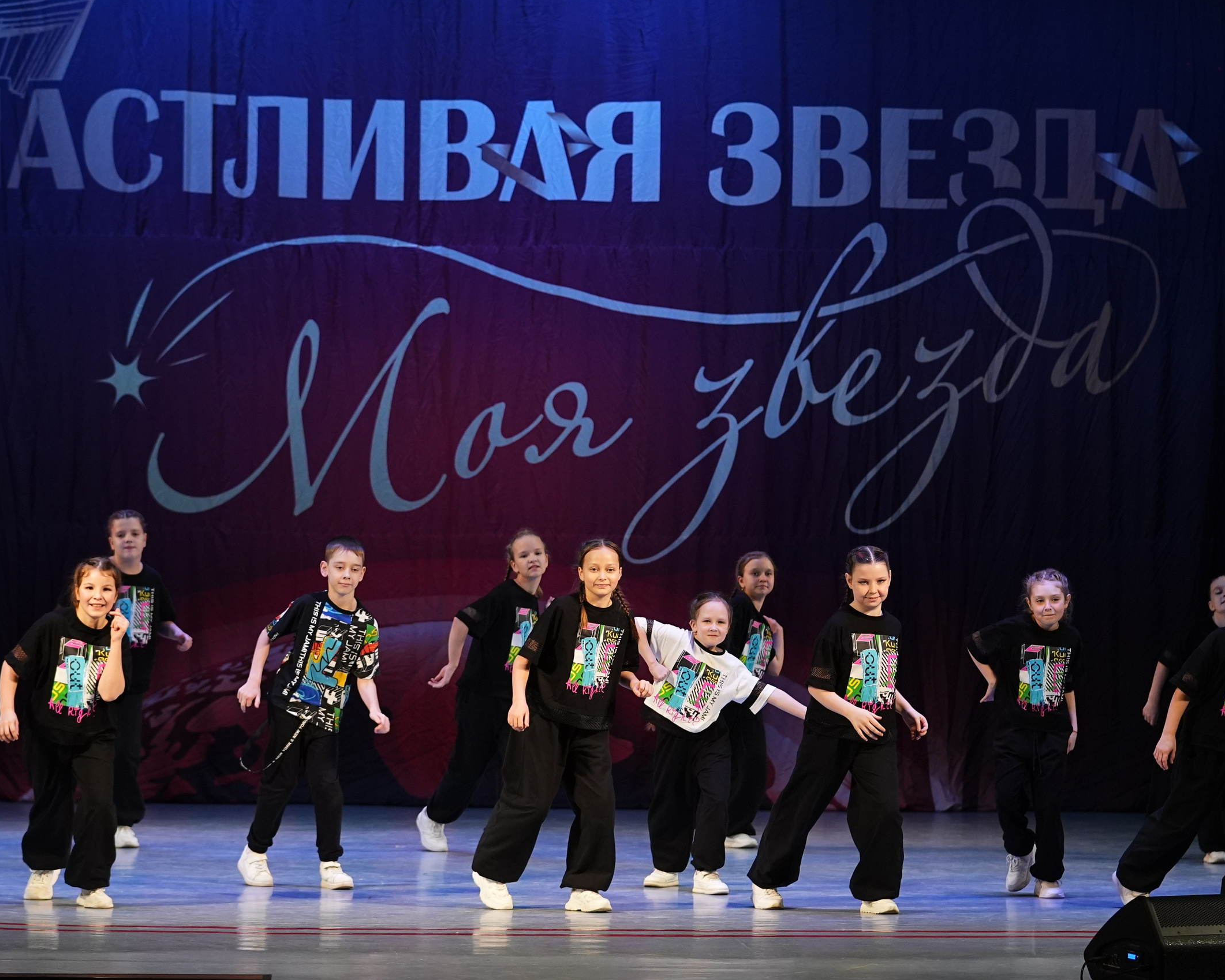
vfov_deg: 10.0
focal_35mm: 154
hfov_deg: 12.5
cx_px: 608
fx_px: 5583
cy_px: 491
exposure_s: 1/400
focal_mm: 91
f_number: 2.8
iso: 1250
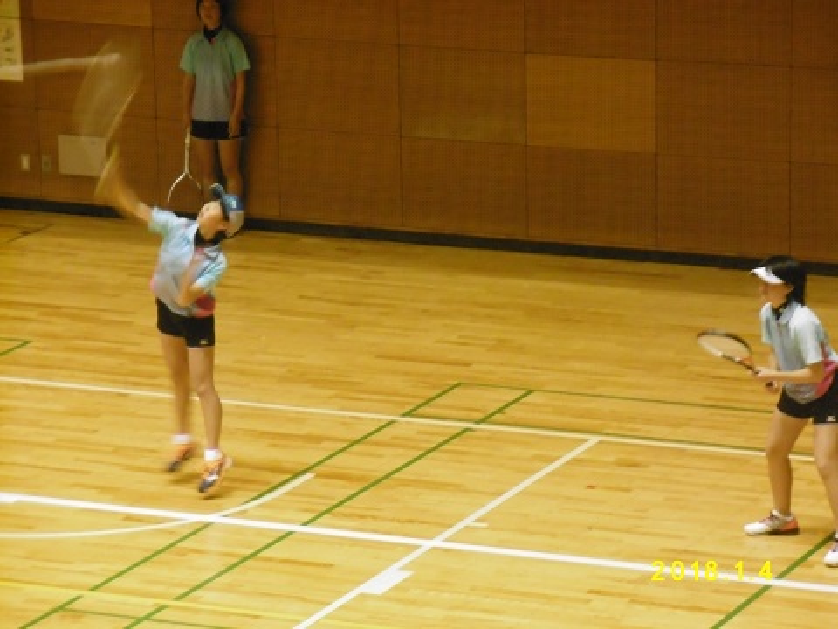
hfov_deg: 10.5
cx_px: 419
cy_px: 314
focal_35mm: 189
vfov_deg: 7.9
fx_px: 4575
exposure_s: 1/25
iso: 1600
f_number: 5.6
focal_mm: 33.8
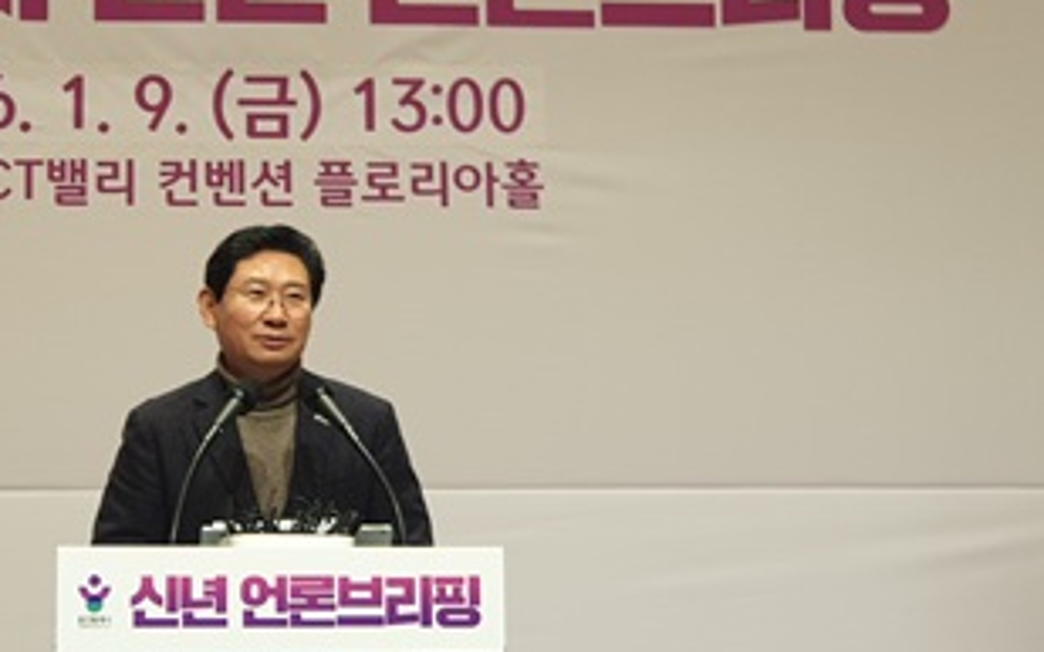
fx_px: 2646
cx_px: 253
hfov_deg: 22.1
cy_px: 204
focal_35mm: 93
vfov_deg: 14.0
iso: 100
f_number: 2.4
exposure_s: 1/30
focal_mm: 6
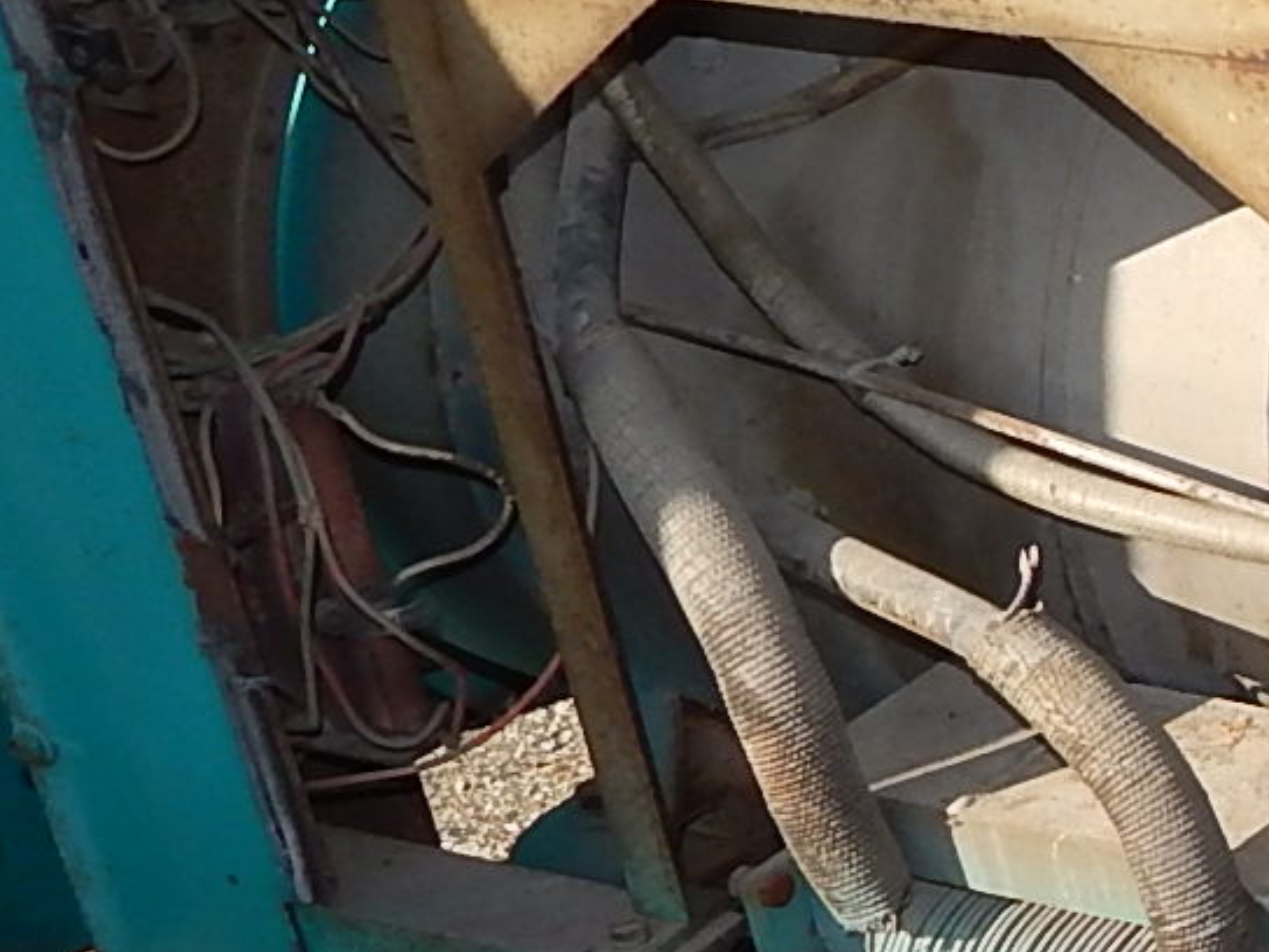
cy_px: 548
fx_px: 3519
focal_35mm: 96
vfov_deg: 15.4
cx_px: 2482
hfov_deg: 16.2
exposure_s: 1/1000
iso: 125
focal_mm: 4
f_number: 3
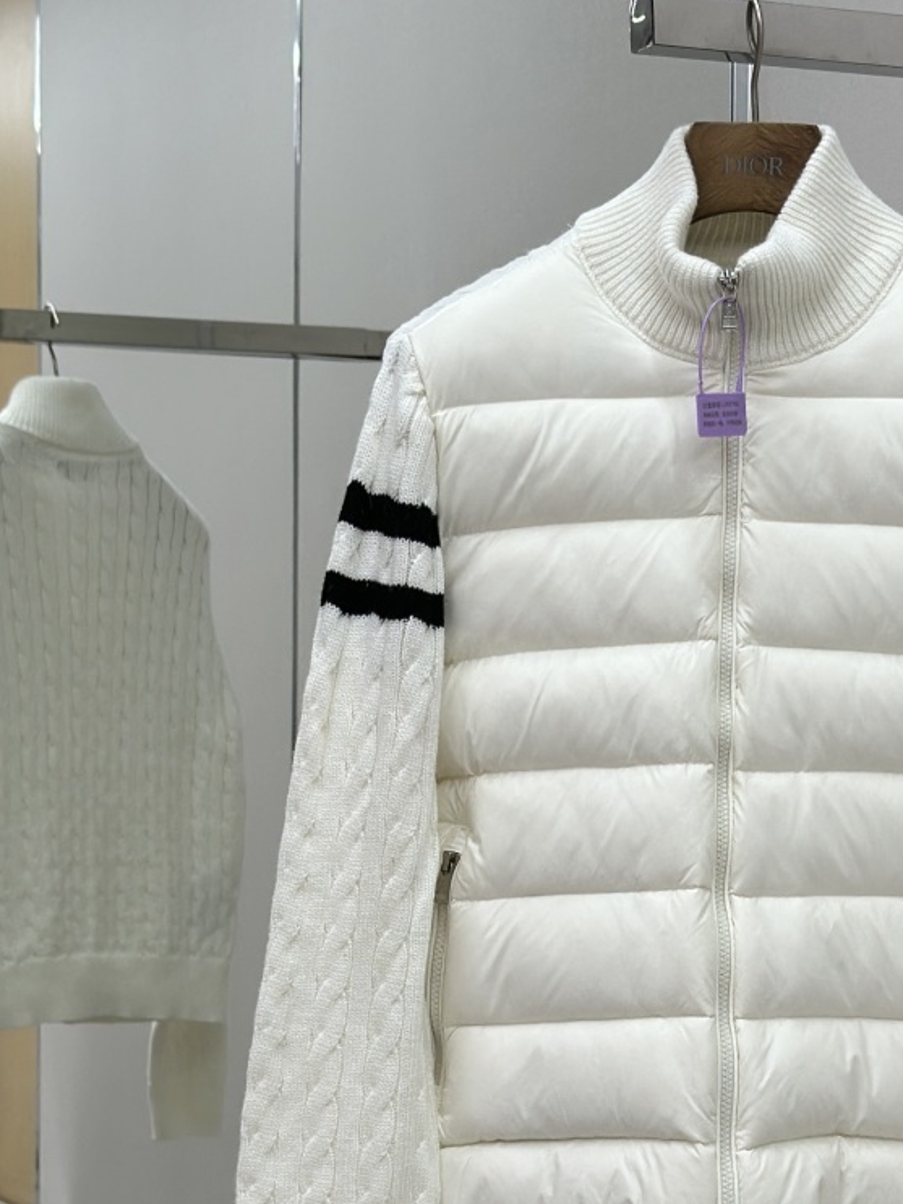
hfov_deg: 15.8
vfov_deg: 20.9
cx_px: 678
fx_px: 3236
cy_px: 925
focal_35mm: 93
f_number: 1.78
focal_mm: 6.86
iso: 80
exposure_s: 1/549
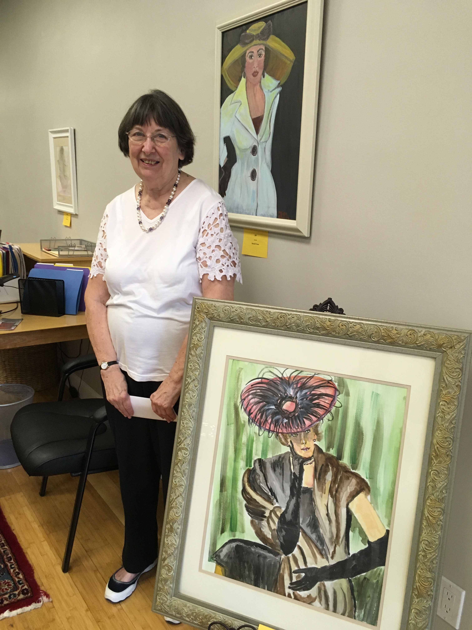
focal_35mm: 29
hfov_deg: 48.2
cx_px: 236
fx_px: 527
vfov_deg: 61.7
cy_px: 315
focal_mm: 4.15
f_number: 2.2
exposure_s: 1/30
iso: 100
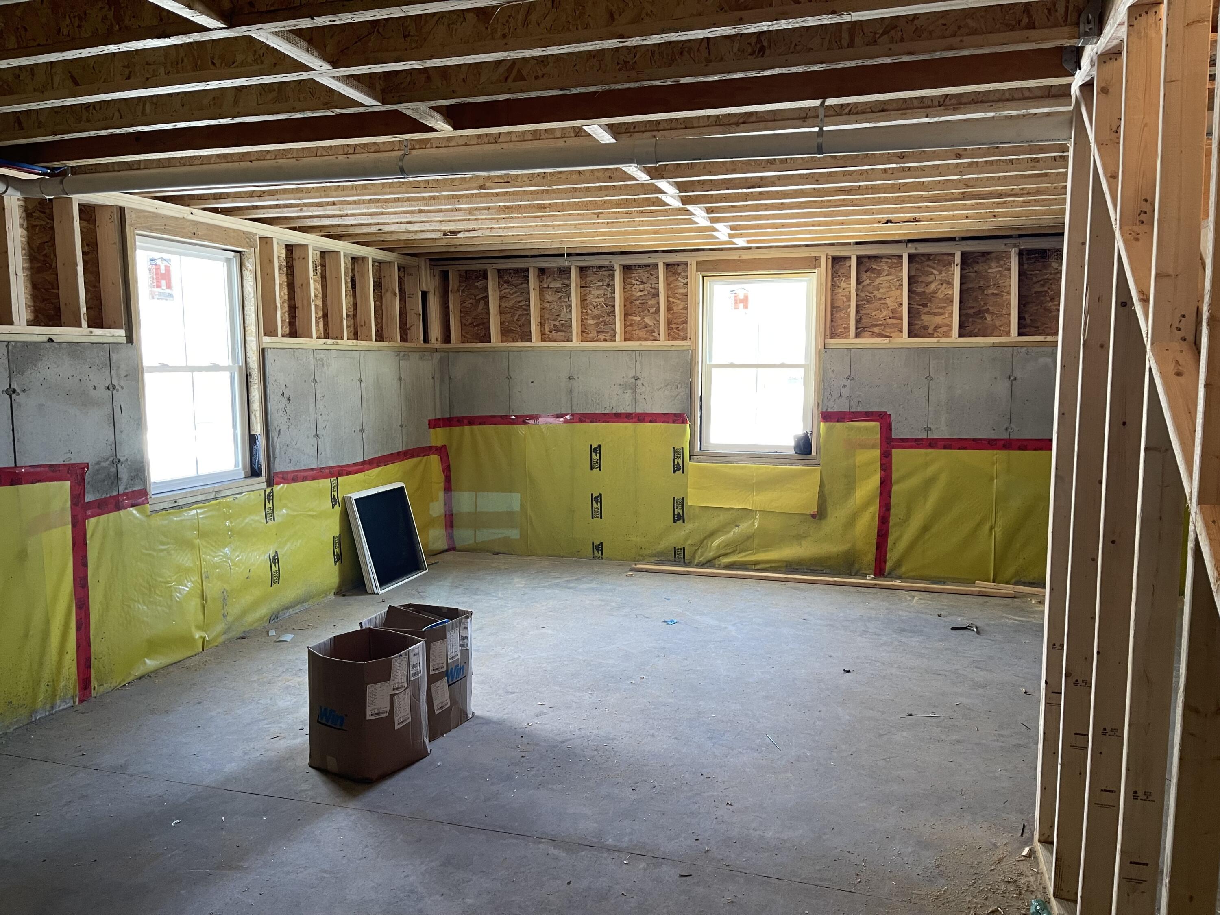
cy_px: 458
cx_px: 610
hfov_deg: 69.4
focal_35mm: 25
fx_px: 881
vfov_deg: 54.9
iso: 125
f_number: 1.6
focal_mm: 5.1
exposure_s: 1/74
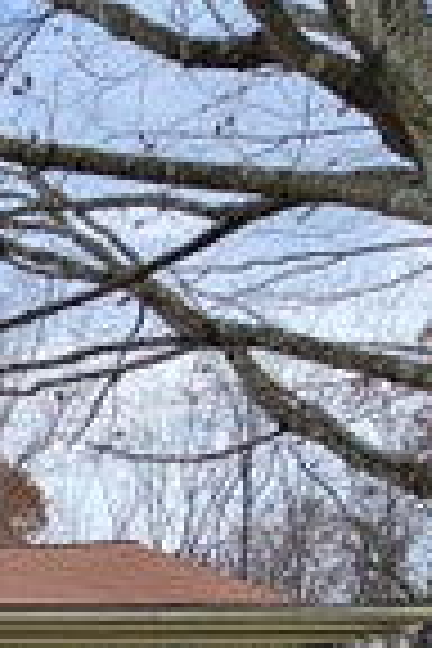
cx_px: -513
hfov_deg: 15.8
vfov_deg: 26.8
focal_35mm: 60
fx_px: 1080
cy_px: 896
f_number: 2.2
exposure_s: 1/349
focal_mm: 2.2
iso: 50
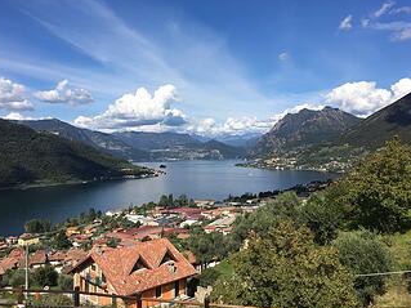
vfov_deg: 44.1
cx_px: 195
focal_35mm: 32
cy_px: 146
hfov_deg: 56.8
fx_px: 380
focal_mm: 4.15
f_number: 2.2
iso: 25
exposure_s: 1/2262
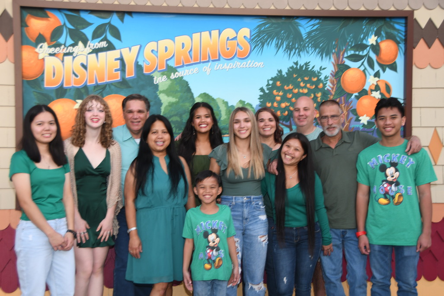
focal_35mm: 51
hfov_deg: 38.9
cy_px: 148
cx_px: 222
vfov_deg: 26.5
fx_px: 629
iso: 400
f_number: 5.6
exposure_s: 1/60
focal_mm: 34
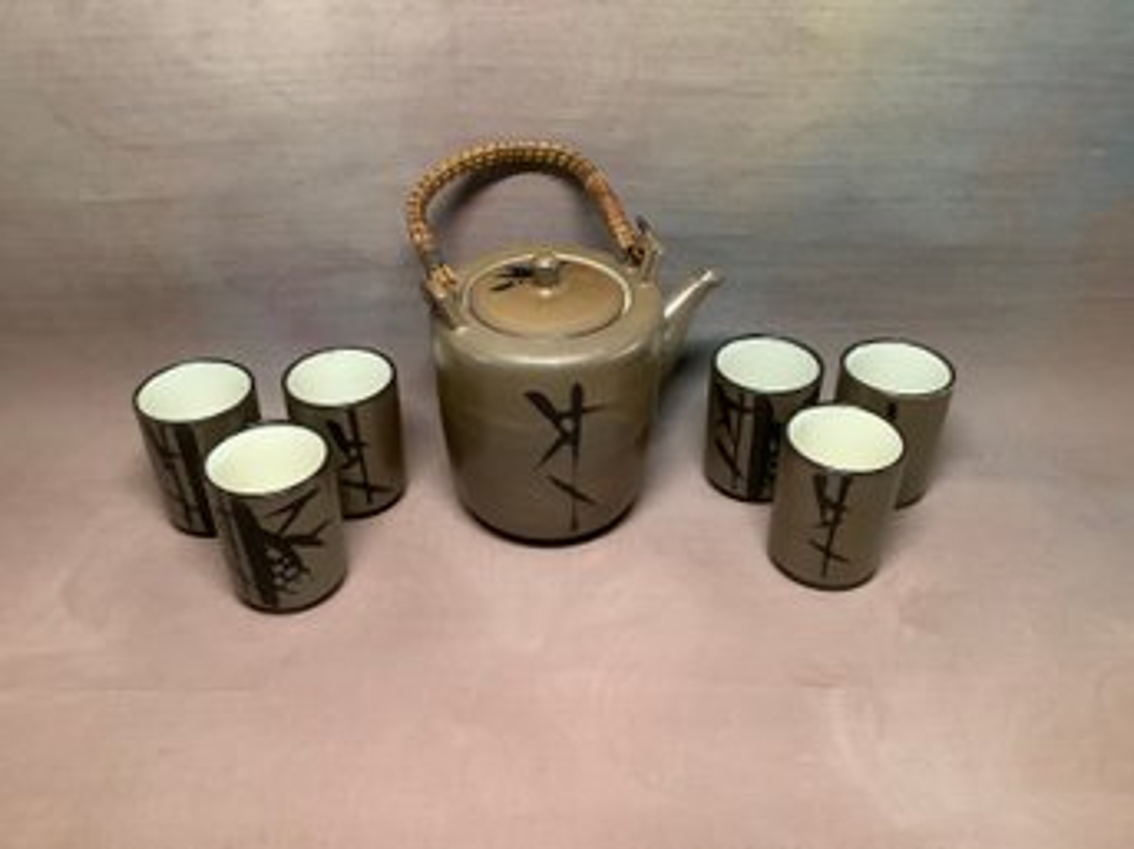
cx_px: 567
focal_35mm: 31
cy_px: 424
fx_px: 1015
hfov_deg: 58.4
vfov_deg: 45.4
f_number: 2.4
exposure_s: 1/30
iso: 320
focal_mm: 3.3
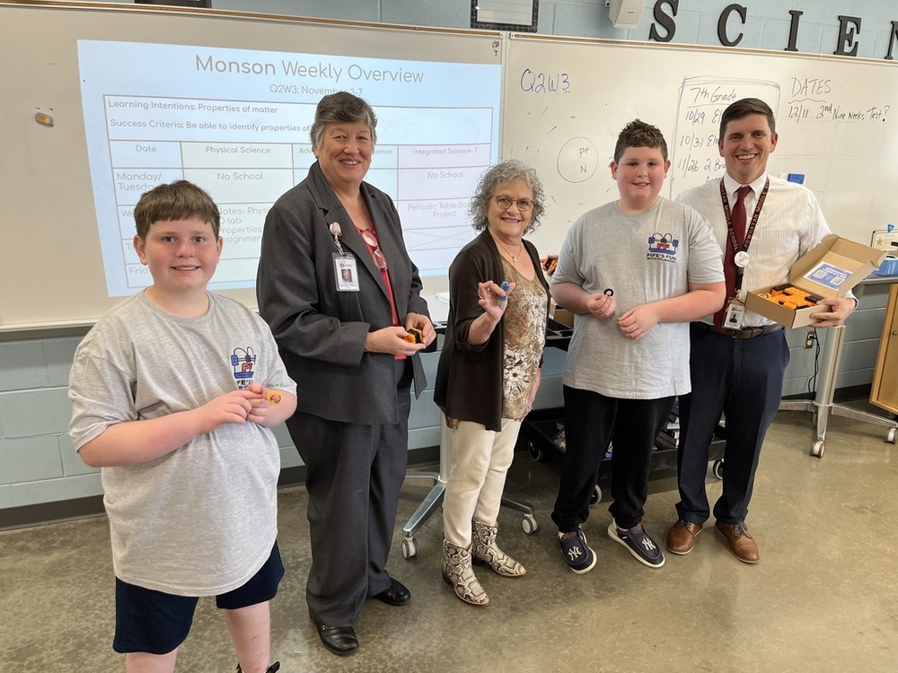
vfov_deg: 53.1
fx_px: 674
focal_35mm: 26
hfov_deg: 67.3
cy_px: 336
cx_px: 449
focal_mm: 5.1
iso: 100
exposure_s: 1/60
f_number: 1.6
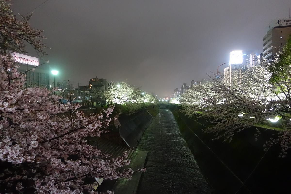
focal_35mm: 24
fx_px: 194
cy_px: 97
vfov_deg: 53.1
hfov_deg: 73.7
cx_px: 146
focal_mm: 8.8
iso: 3200
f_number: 1.8
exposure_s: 1/30
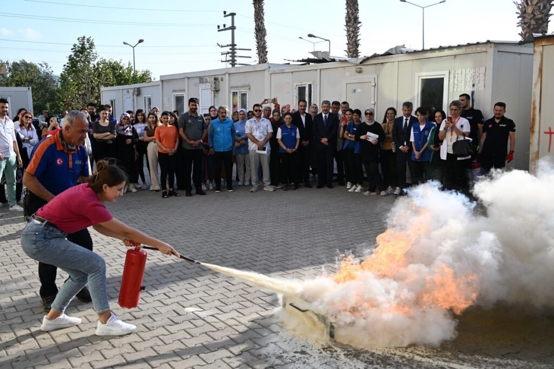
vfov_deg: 37.9
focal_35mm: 35
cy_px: 184
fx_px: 539
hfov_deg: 54.4
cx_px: 277
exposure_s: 1/1000
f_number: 6.3
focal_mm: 35
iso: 400
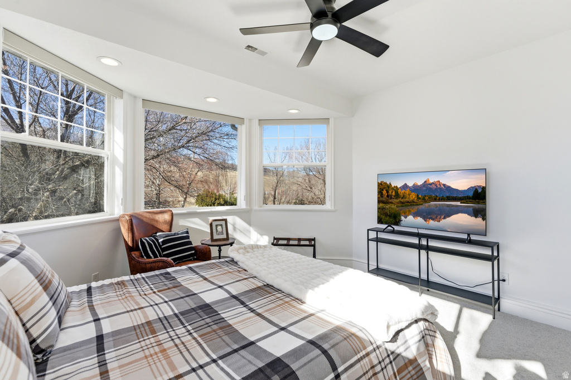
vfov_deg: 75.5
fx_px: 246
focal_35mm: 16
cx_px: 286
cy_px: 190
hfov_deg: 98.6
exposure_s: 1/1000
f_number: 8
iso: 100
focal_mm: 15.5
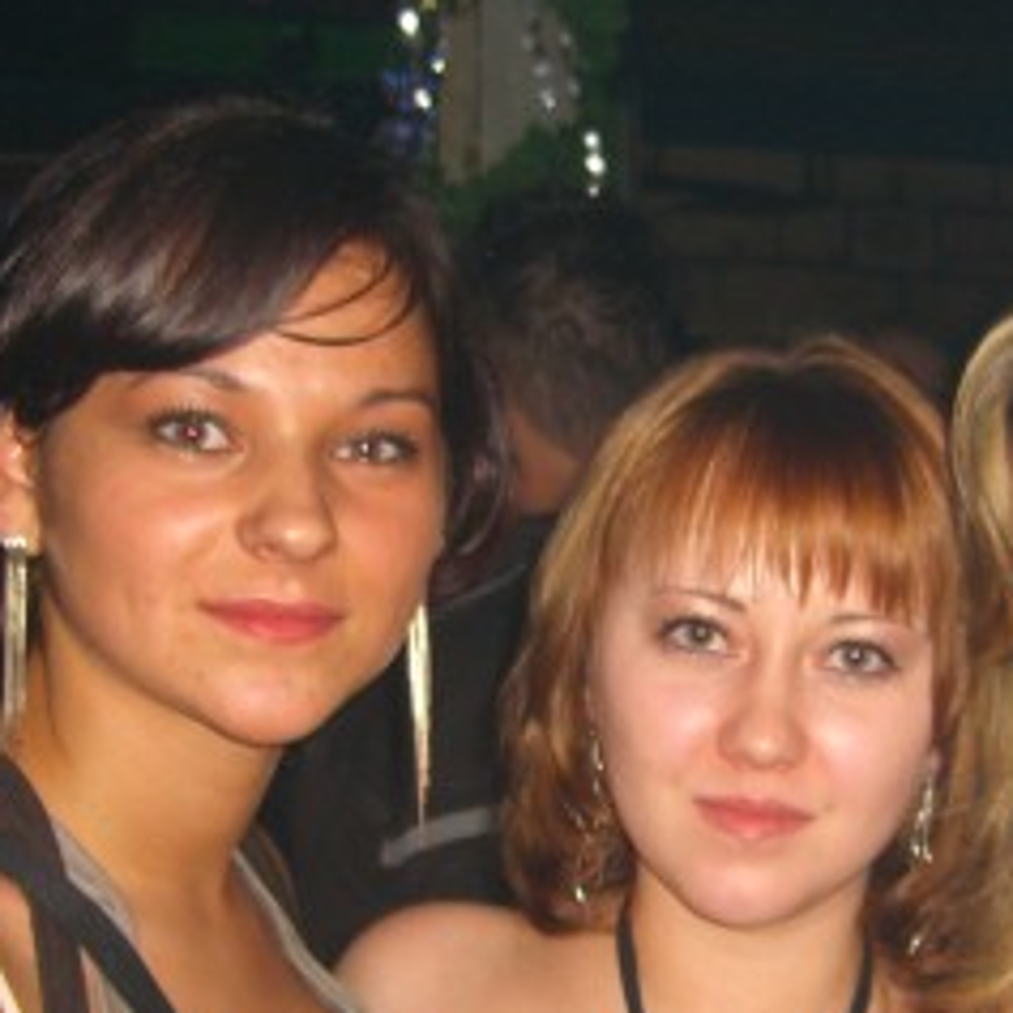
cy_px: 808
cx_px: 710
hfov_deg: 20.3
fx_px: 2814
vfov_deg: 20.2
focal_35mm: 85
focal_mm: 7.9
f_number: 2.8
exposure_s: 1/60
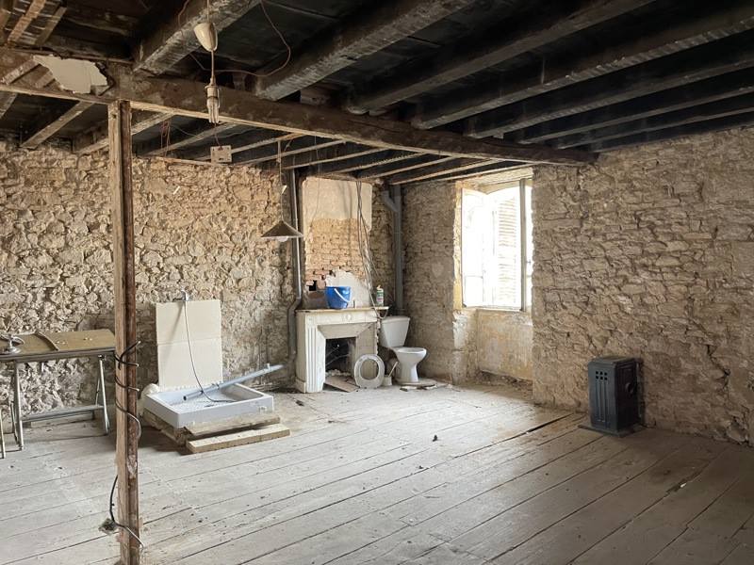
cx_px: 377
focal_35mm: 26
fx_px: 566
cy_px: 282
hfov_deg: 67.3
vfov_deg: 53.1
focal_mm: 4.2
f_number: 1.6
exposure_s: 1/60
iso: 250
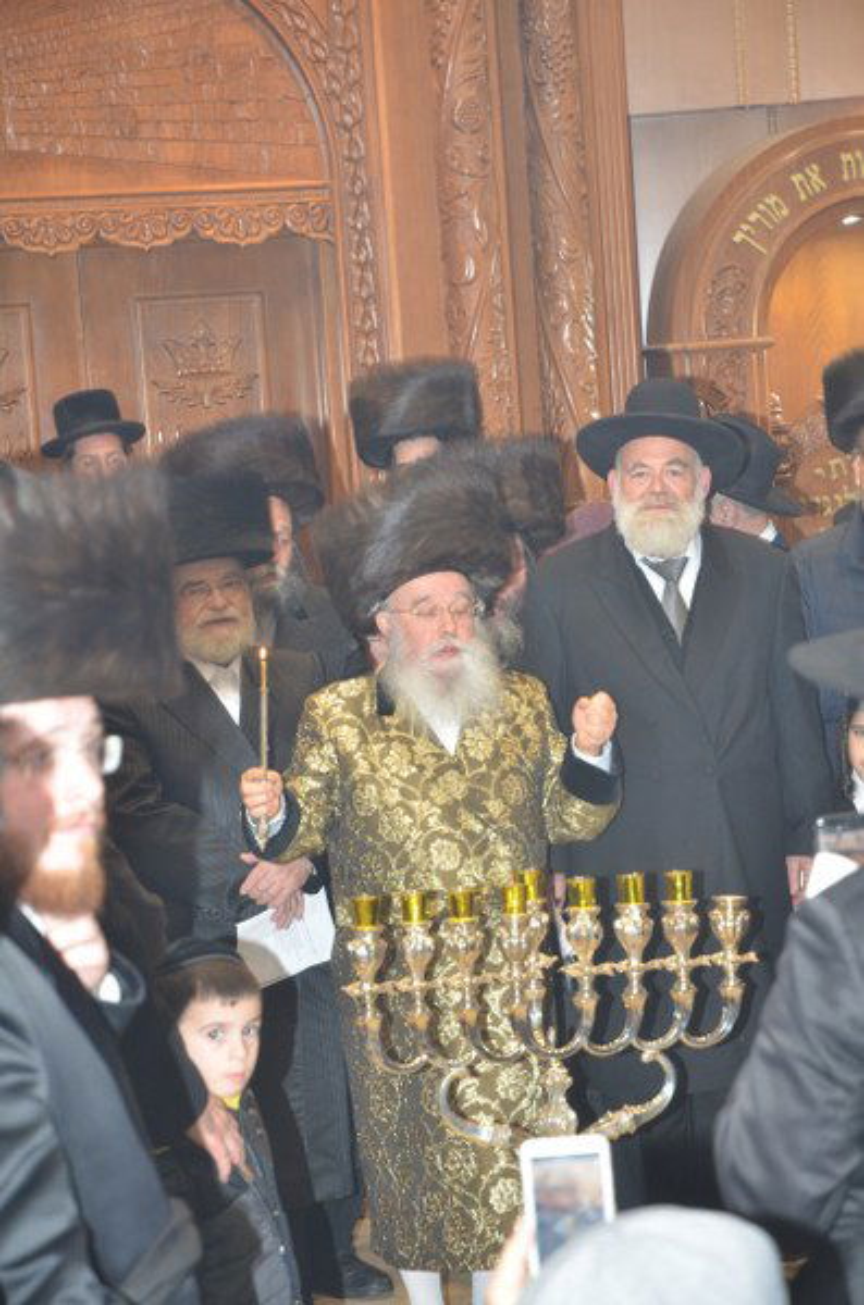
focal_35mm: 105
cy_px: 652
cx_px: 432
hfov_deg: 13.0
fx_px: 3800
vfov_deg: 19.5
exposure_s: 1/60
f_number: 4.5
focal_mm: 70
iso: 800
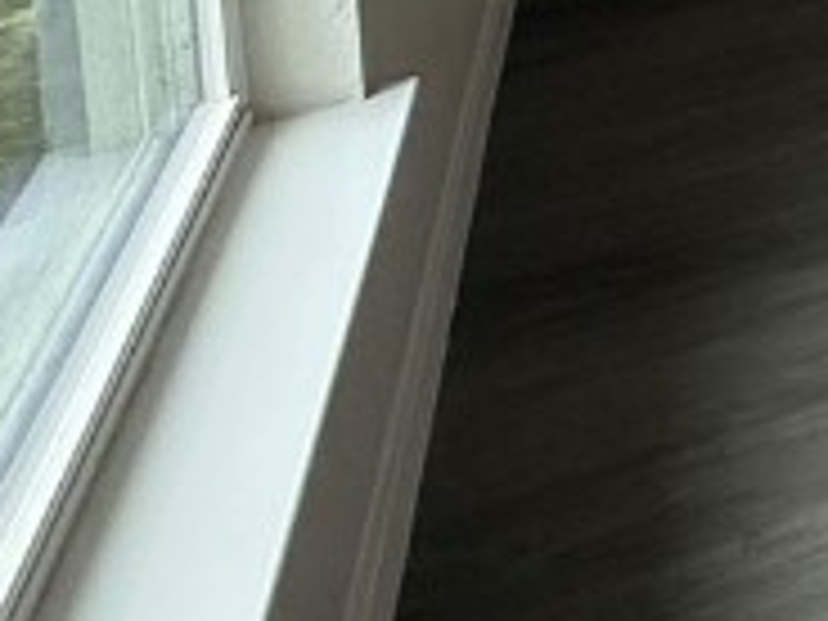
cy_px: -666
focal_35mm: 78
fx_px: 1866
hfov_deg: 16.4
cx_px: 1804
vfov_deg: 15.0
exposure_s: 1/120
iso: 160
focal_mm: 2.22
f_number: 2.2
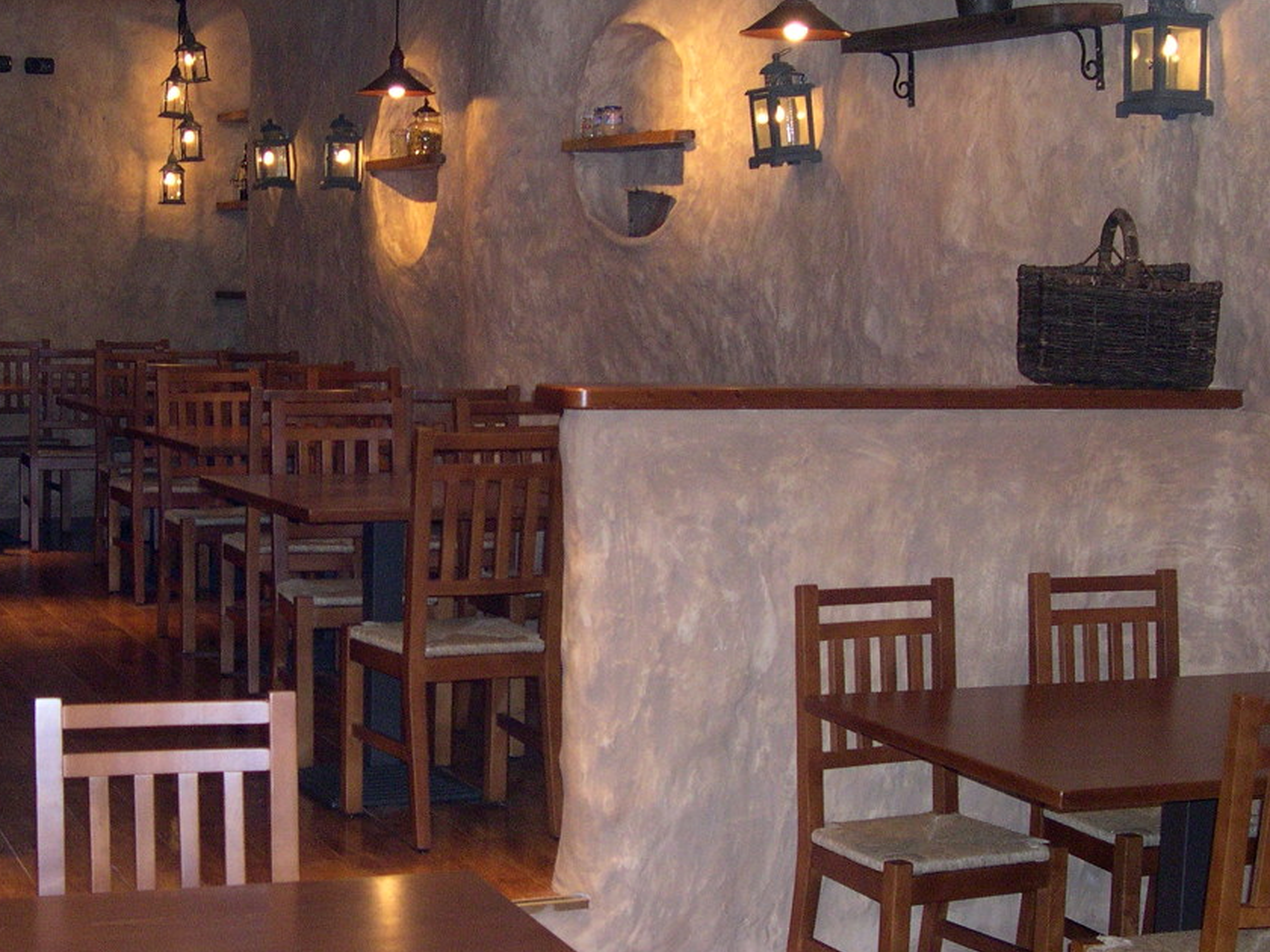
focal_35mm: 60
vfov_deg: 24.4
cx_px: 448
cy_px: 532
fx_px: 2201
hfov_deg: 32.0
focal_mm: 9
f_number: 2.9
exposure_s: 1/60
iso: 400
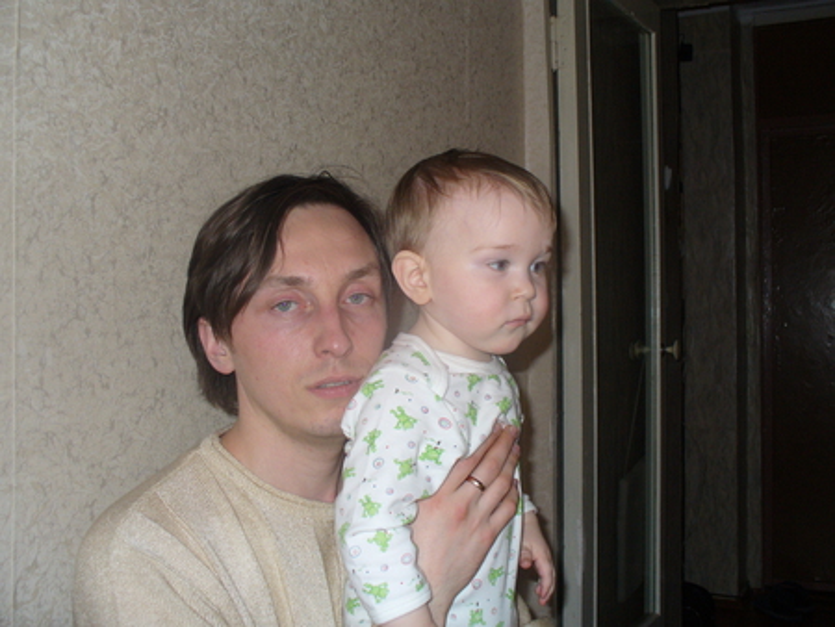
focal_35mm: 42
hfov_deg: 44.8
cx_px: 418
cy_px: 314
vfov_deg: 34.4
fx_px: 1014
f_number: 2.9
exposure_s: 1/60
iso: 100
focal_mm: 7
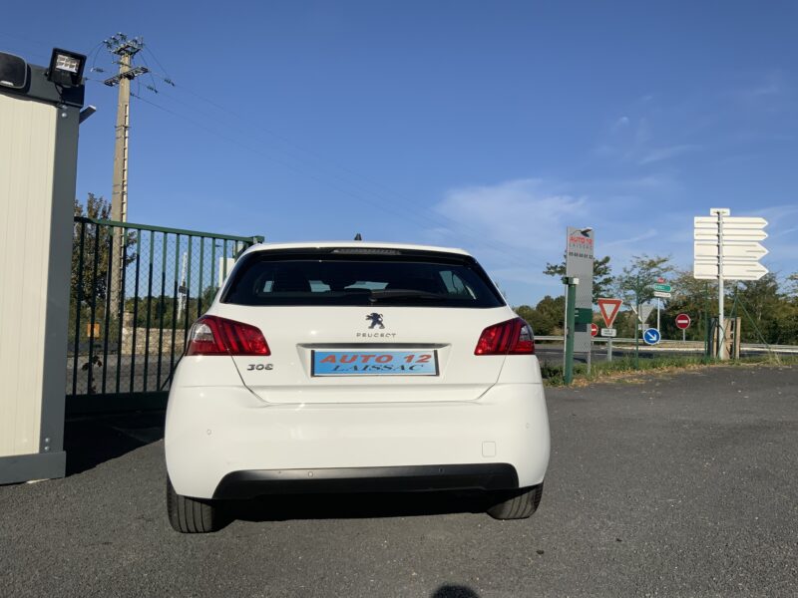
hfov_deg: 61.7
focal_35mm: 29
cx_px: 399
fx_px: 669
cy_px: 299
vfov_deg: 48.2
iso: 20
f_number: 1.8
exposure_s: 1/4785
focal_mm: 3
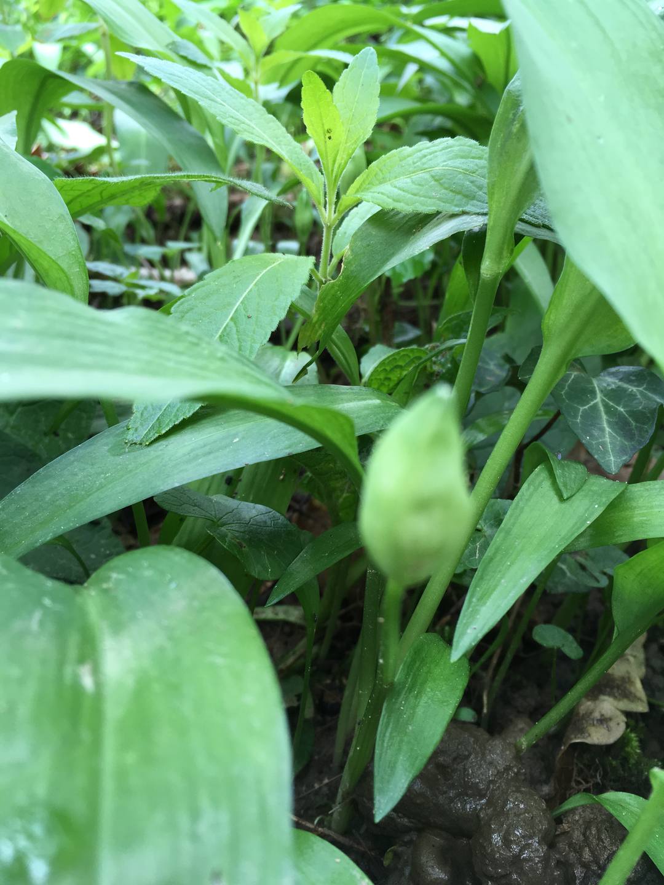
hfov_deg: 48.2
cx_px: 332
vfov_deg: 61.7
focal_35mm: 29
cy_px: 442
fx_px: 742
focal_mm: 4.15
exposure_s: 1/100
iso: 40
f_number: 2.2
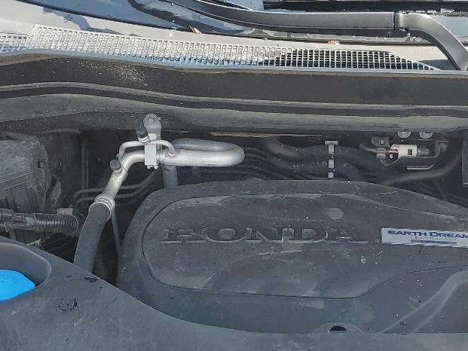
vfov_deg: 21.4
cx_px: 361
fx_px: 906
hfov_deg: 28.5
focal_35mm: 67
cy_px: 319
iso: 50
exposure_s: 1/500
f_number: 1.5
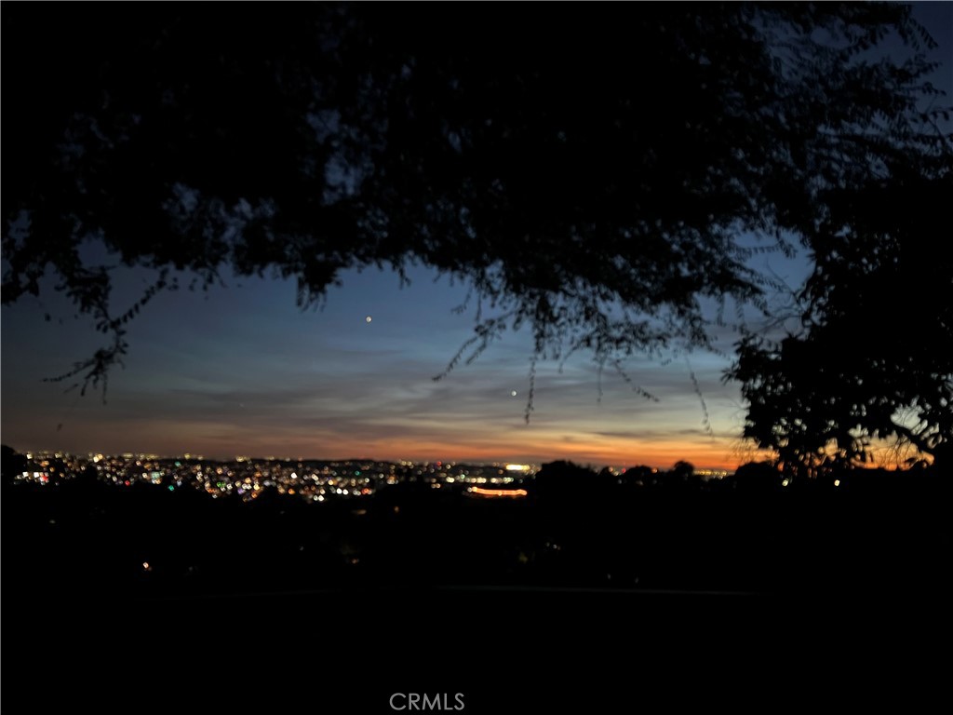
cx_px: 476
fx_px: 716
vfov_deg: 53.1
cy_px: 358
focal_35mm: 26
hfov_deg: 67.3
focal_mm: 5.7
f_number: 1.5
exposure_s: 1/19
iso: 1000
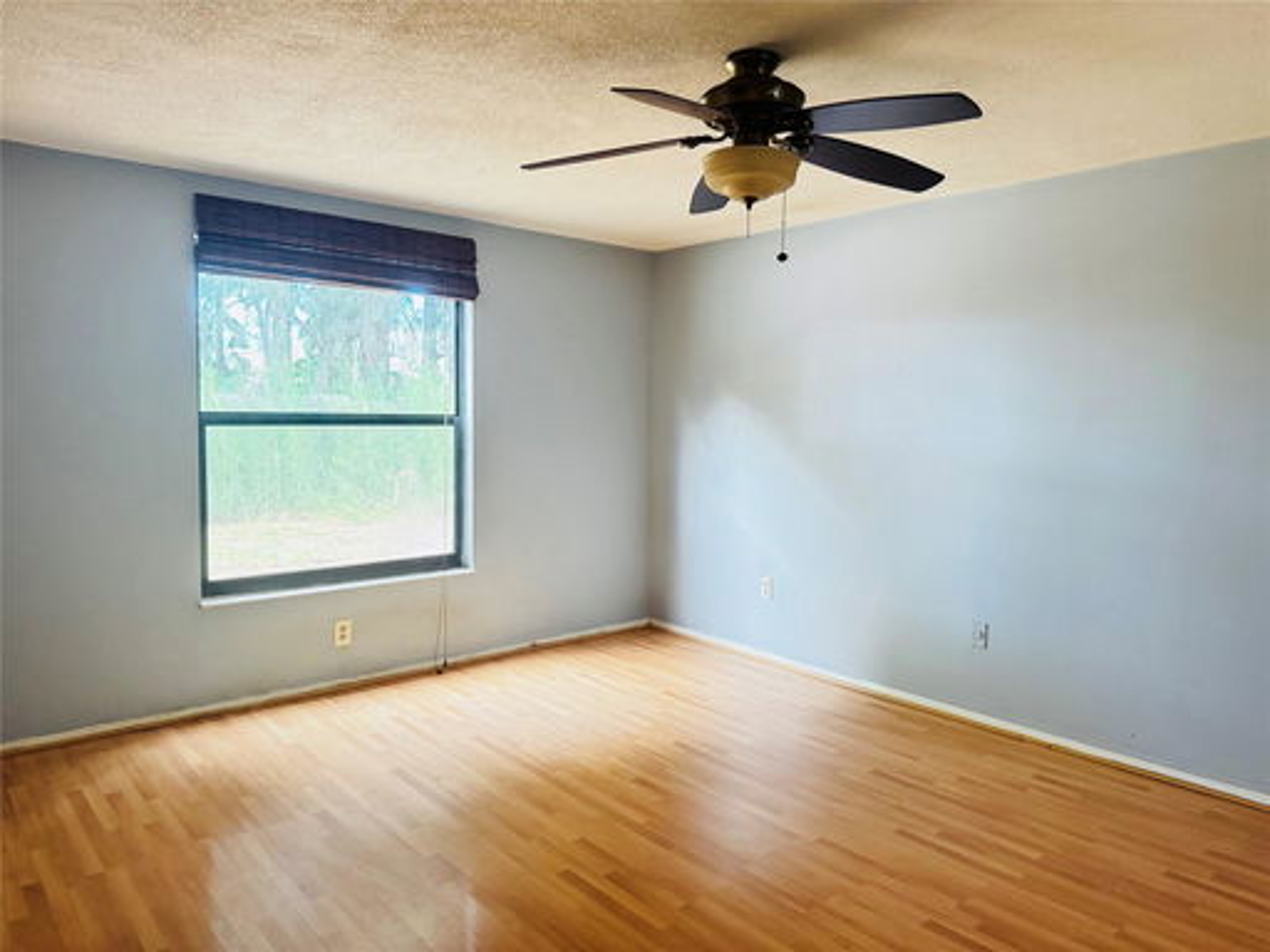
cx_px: 635
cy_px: 476
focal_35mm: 24
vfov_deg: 56.8
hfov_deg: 71.6
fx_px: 881
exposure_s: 1/60
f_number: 1.78
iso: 800
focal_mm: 6.76
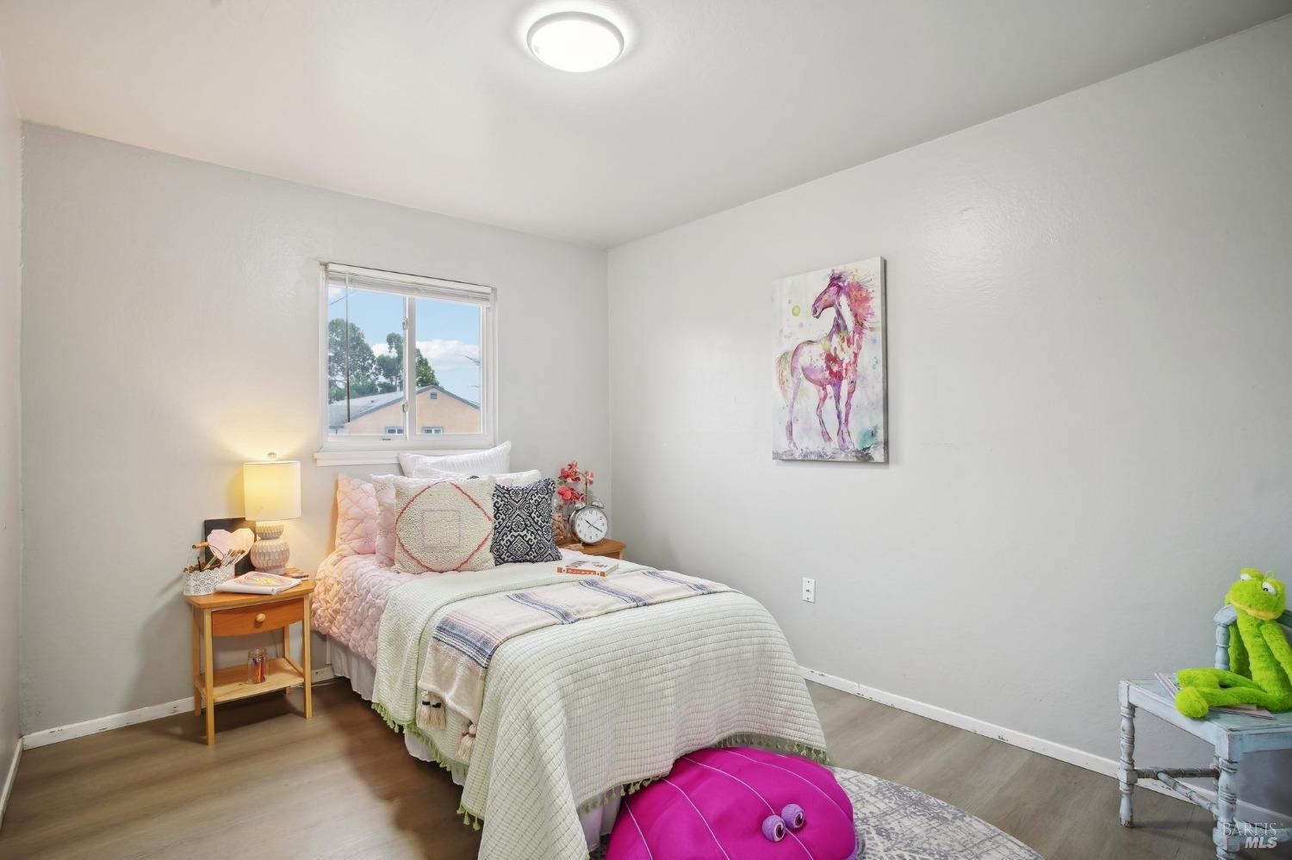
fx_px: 610
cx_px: 646
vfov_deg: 70.4
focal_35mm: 17
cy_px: 430
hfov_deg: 93.3
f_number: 8
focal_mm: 17
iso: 400
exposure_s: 1/8
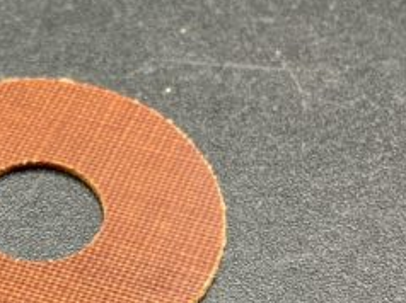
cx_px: -15
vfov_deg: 11.8
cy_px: 260
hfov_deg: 15.4
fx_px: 1465
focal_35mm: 125
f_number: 1.8
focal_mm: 3
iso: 50
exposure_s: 1/120
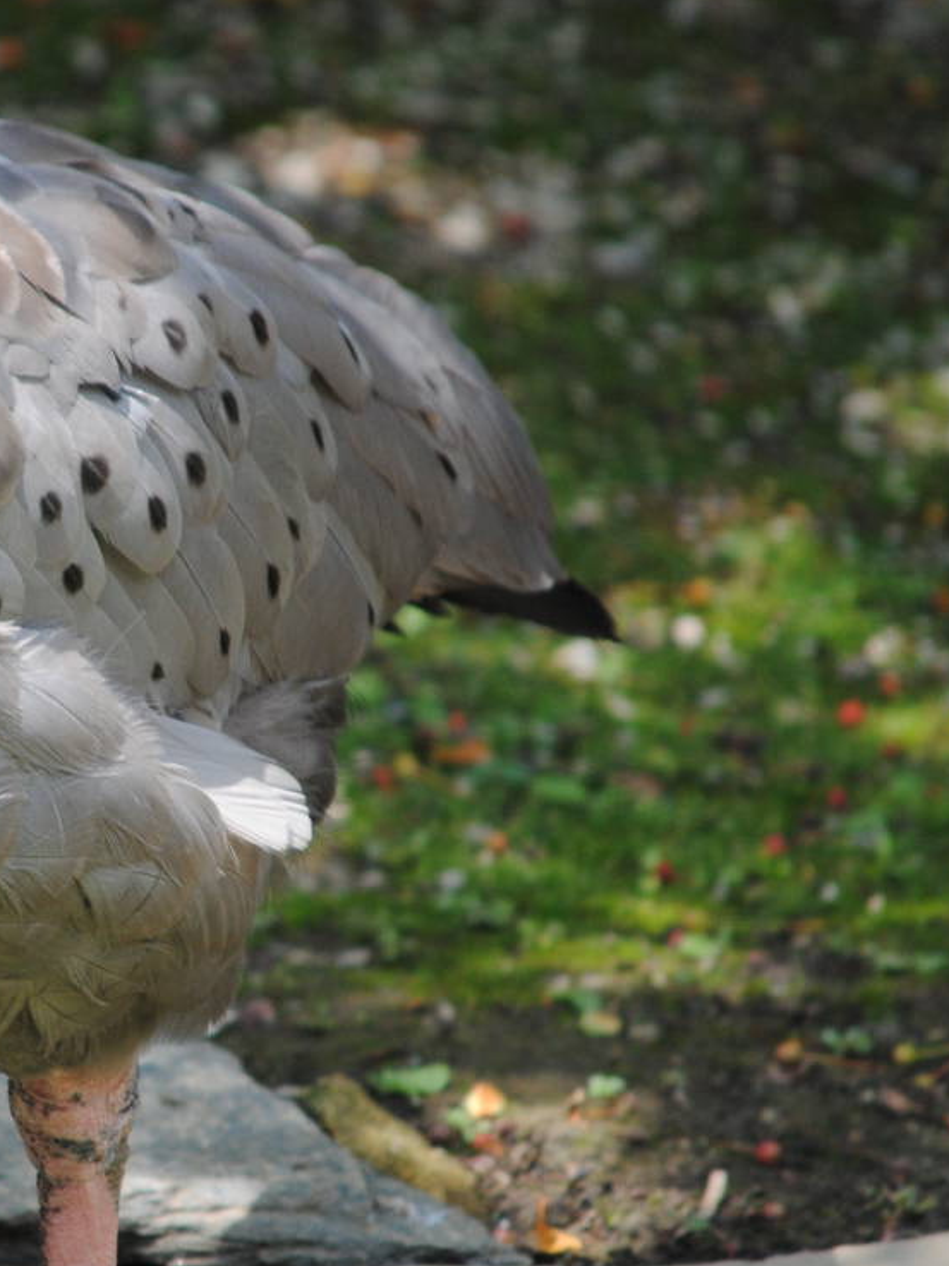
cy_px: 817
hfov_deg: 1.8
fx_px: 29772
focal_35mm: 814
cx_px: -19
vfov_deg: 2.4
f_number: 5.6
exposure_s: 1/500
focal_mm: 260
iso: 280
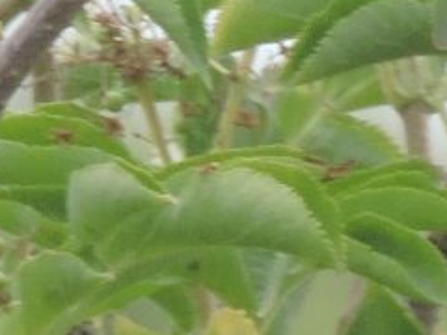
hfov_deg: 1.2
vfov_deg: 0.9
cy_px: 212
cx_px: -233
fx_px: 21539
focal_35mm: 1668
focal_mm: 89.6
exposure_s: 1/125
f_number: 6.3
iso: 100
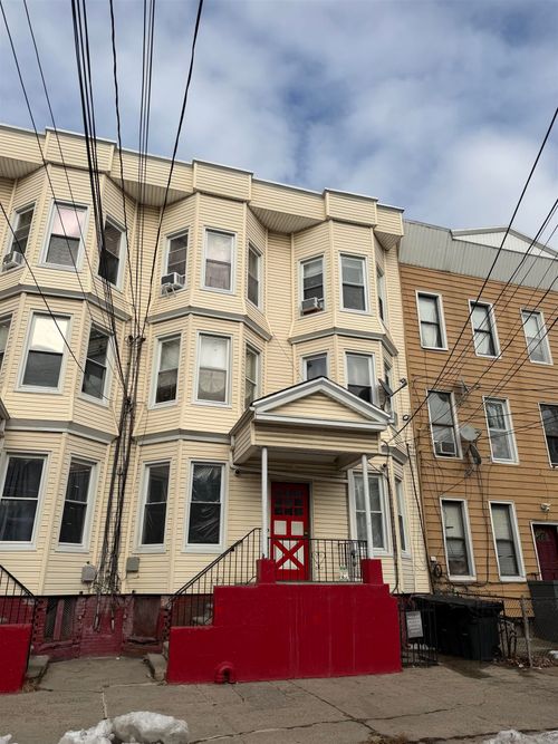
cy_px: 372
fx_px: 516
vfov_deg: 71.6
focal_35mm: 24
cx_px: 279
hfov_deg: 56.8
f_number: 1.78
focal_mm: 6.76
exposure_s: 1/5714
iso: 80
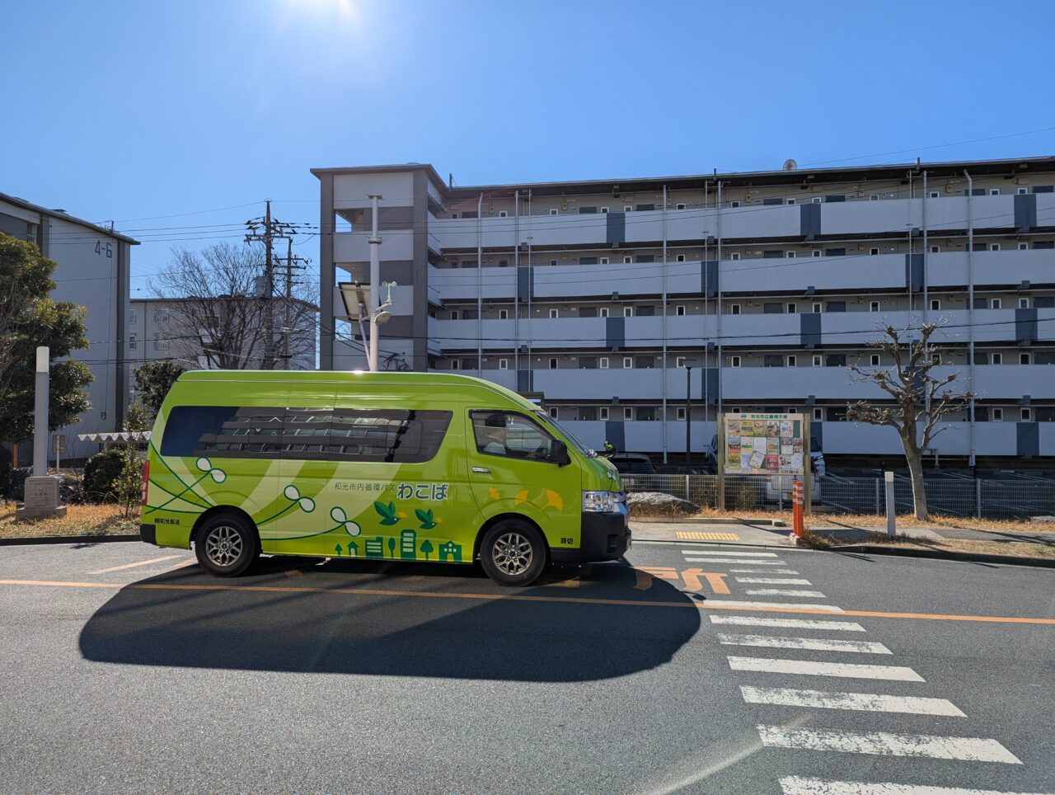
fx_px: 733
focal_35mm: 24
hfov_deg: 71.5
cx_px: 528
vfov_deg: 56.9
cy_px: 398
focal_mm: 6.81
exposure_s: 1/3145
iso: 45
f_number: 1.85
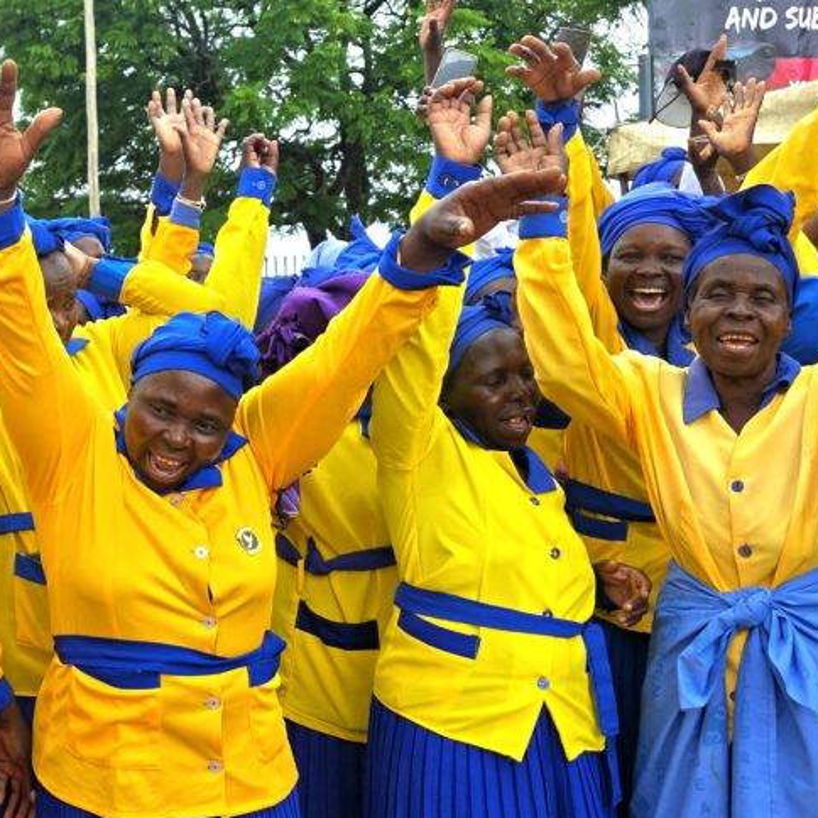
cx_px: 57
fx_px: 1150
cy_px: 431
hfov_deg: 36.3
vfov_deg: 39.2
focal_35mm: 43
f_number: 1.7
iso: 25
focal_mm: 6.3
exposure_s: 1/370
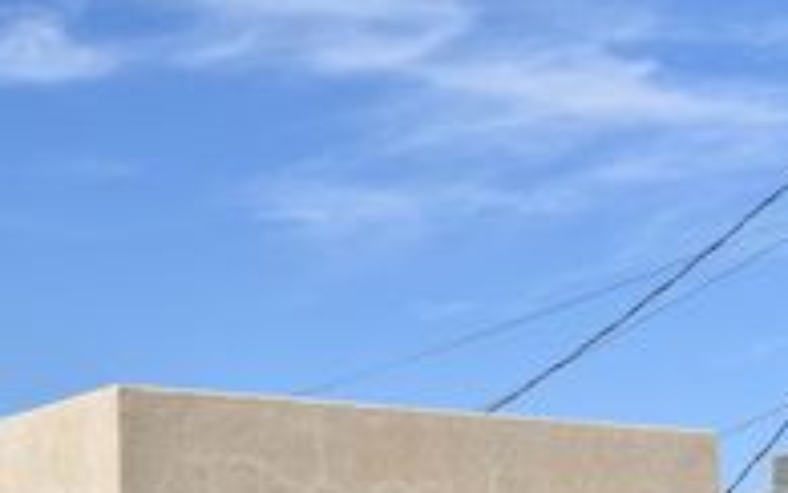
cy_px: 636
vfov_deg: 14.6
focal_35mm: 86
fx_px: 1847
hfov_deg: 22.1
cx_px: -186
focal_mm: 22
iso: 100
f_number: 9
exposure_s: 1/320
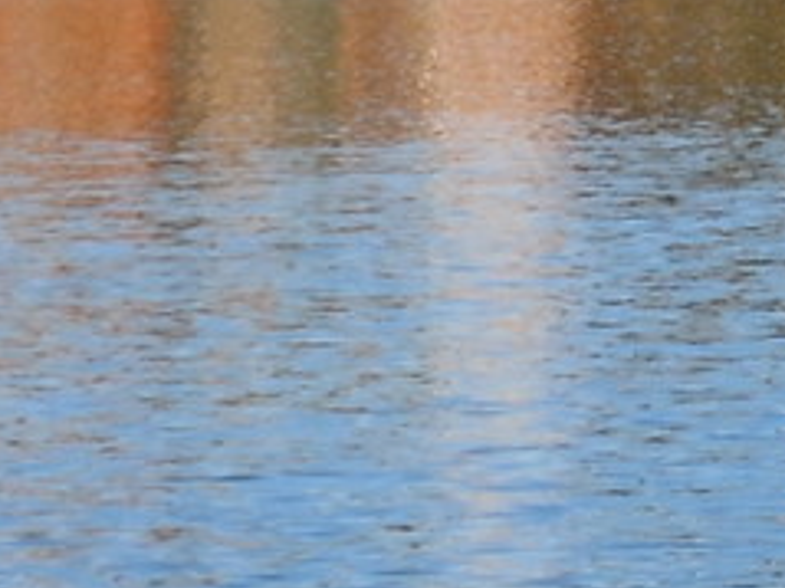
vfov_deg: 2.9
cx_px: 1169
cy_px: -30
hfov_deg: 3.9
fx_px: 11605
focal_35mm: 512
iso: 100
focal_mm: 18.3
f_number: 5.4
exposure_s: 1/250
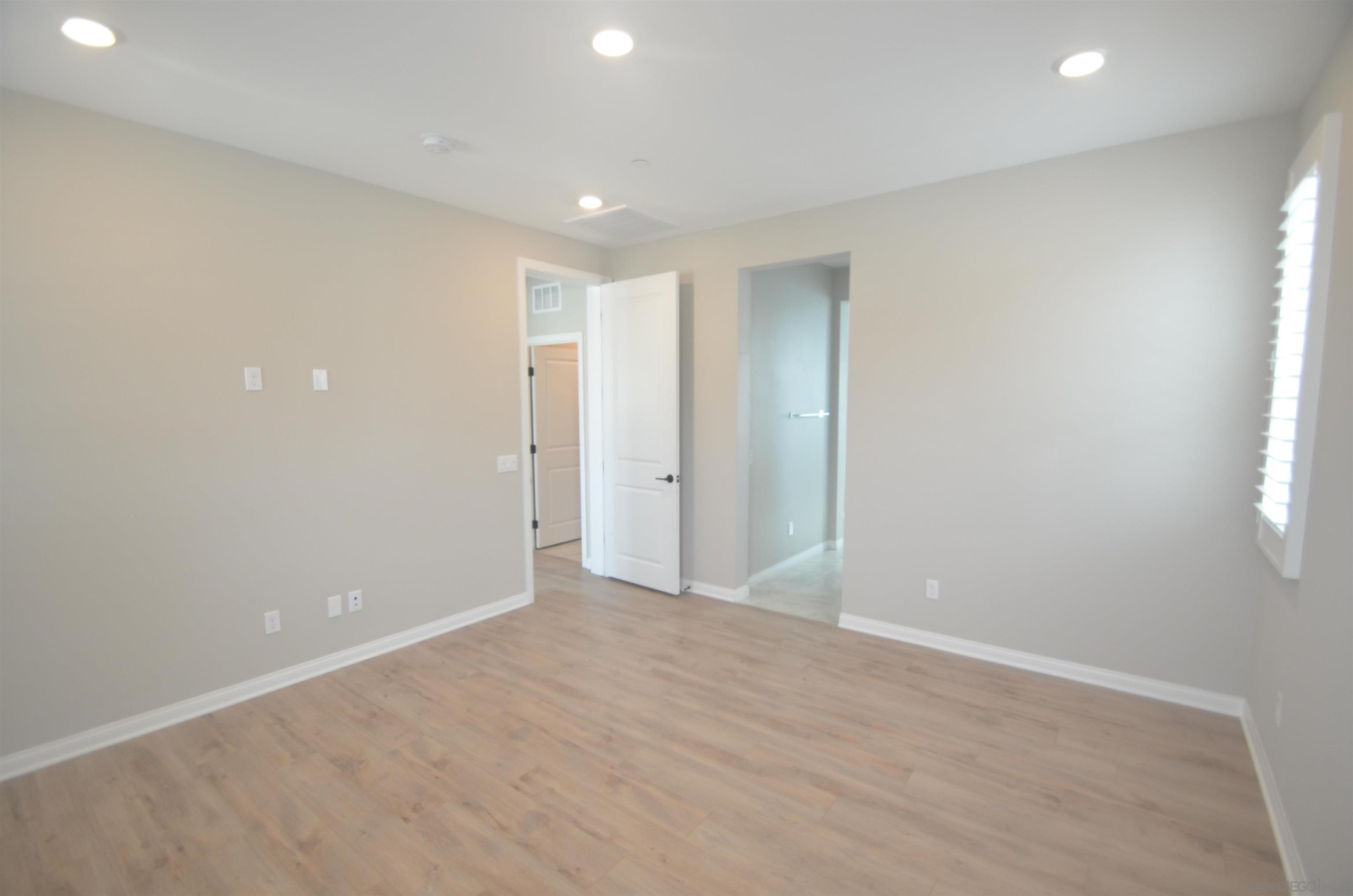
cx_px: 676
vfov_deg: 77.1
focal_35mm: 15
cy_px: 448
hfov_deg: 100.5
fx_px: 563
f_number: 4
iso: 400
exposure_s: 1/60
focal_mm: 10
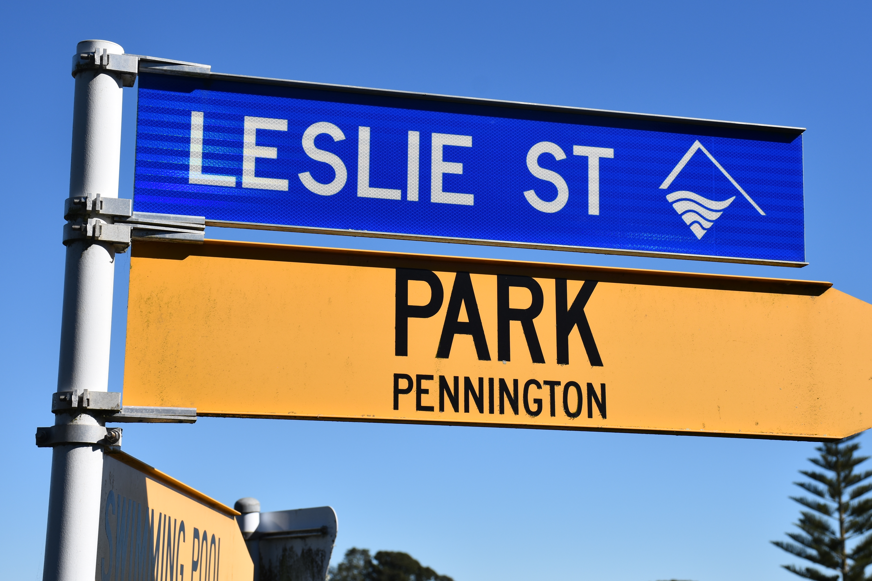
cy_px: 262
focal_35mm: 73
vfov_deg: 18.7
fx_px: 1768
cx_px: 517
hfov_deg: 27.7
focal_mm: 38
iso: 100
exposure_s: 1/500
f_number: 8
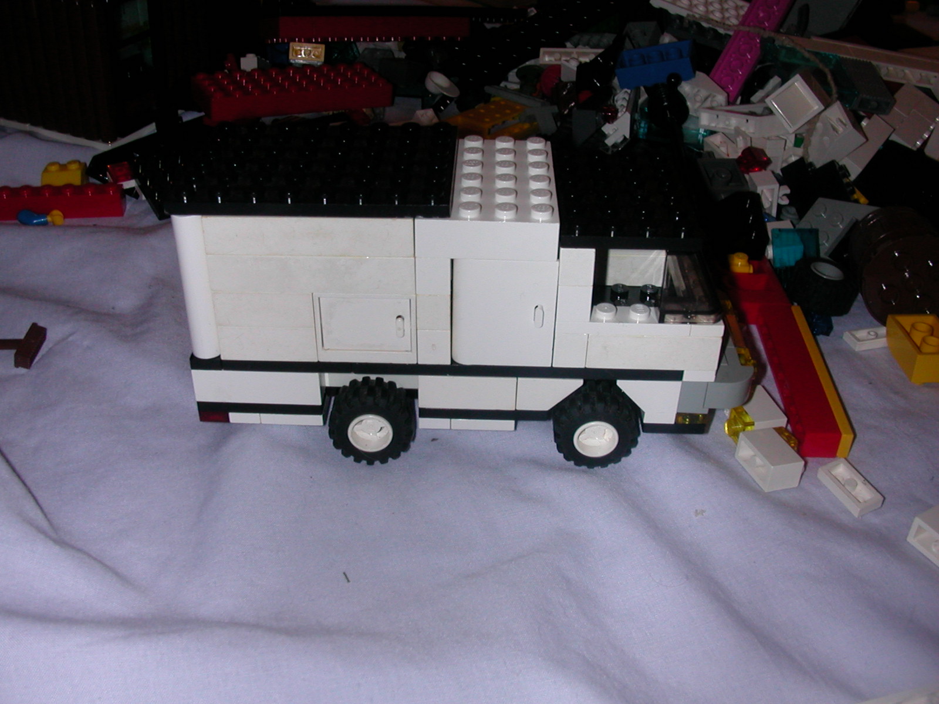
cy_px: 352
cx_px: 470
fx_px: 1004
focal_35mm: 37
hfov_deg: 50.1
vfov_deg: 38.7
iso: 100
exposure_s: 1/59.9
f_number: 4.5
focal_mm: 5.6
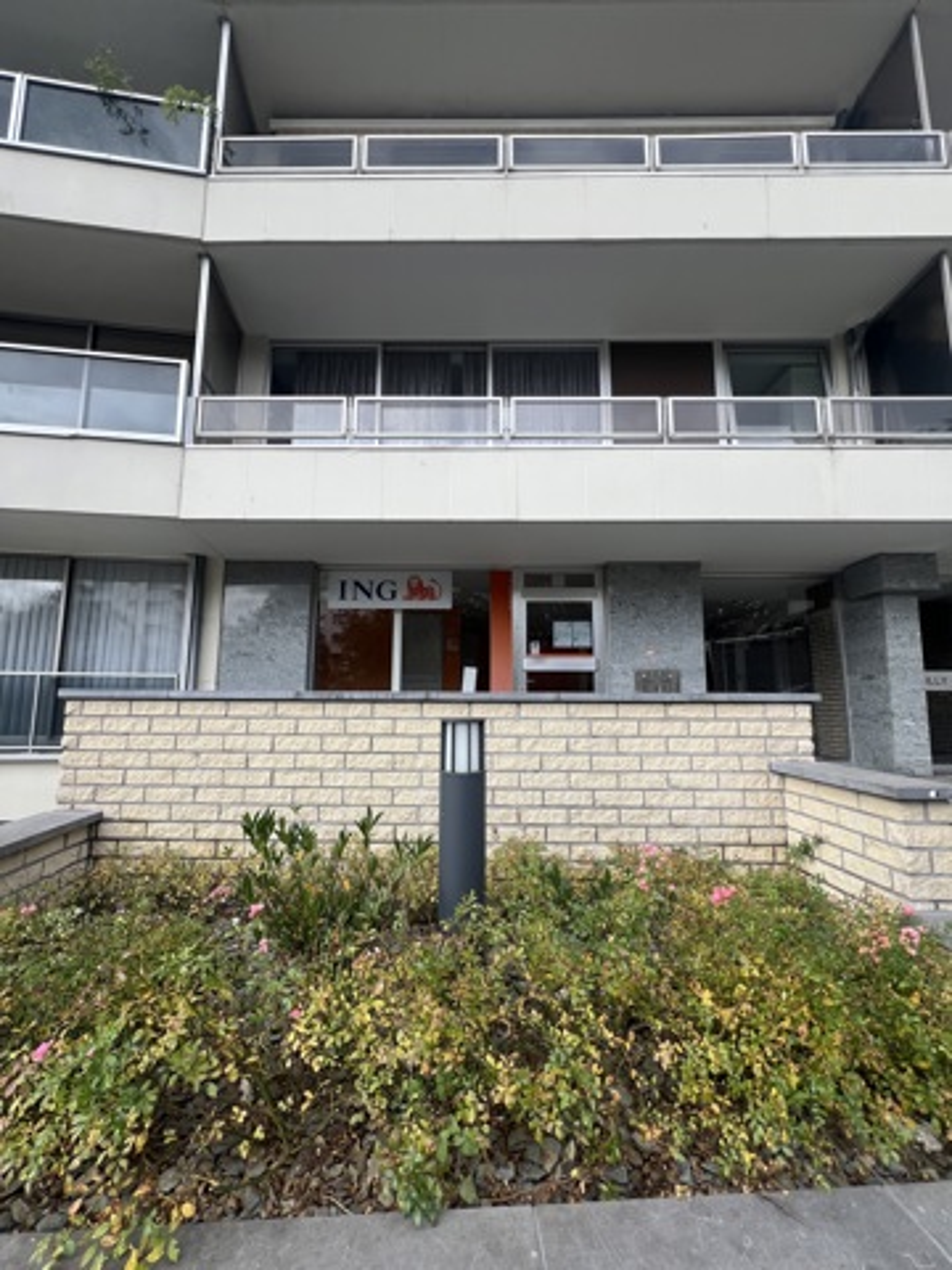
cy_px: 635
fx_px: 477
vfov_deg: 106.2
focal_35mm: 13
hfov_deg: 89.9
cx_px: 476
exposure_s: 1/457
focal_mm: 1.57
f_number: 1.8
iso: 32
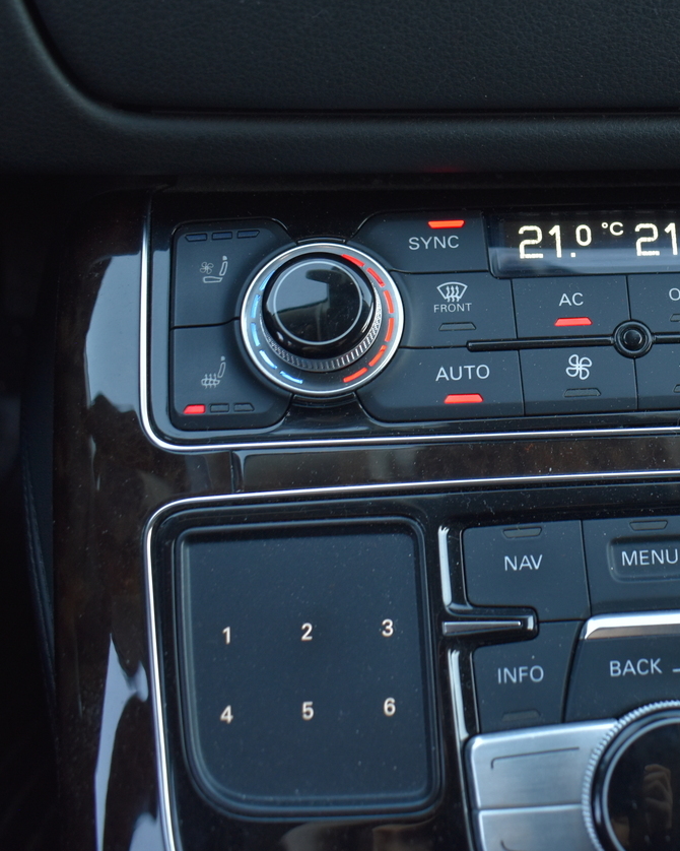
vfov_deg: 38.0
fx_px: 1233
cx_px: 611
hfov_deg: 29.6
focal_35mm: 49
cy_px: 398
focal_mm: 18
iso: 400
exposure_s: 1/90
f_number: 4
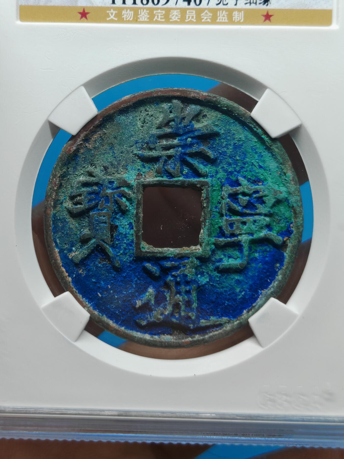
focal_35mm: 95
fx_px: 1259
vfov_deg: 20.7
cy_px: 230
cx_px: 172
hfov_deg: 15.6
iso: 50
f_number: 1.6
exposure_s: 1/120
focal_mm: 7.62
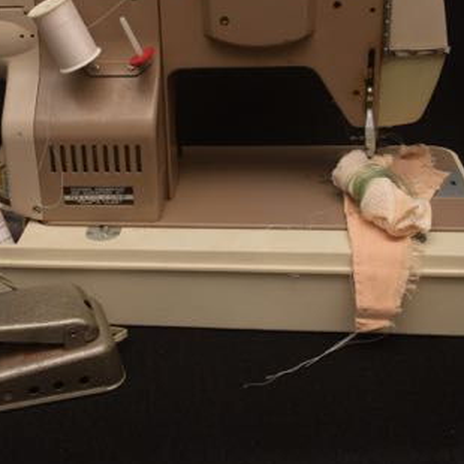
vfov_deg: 29.4
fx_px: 880
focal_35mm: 58
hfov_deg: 29.3
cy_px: 159
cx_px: 144
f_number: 7.1
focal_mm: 22
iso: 200
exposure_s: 1/125
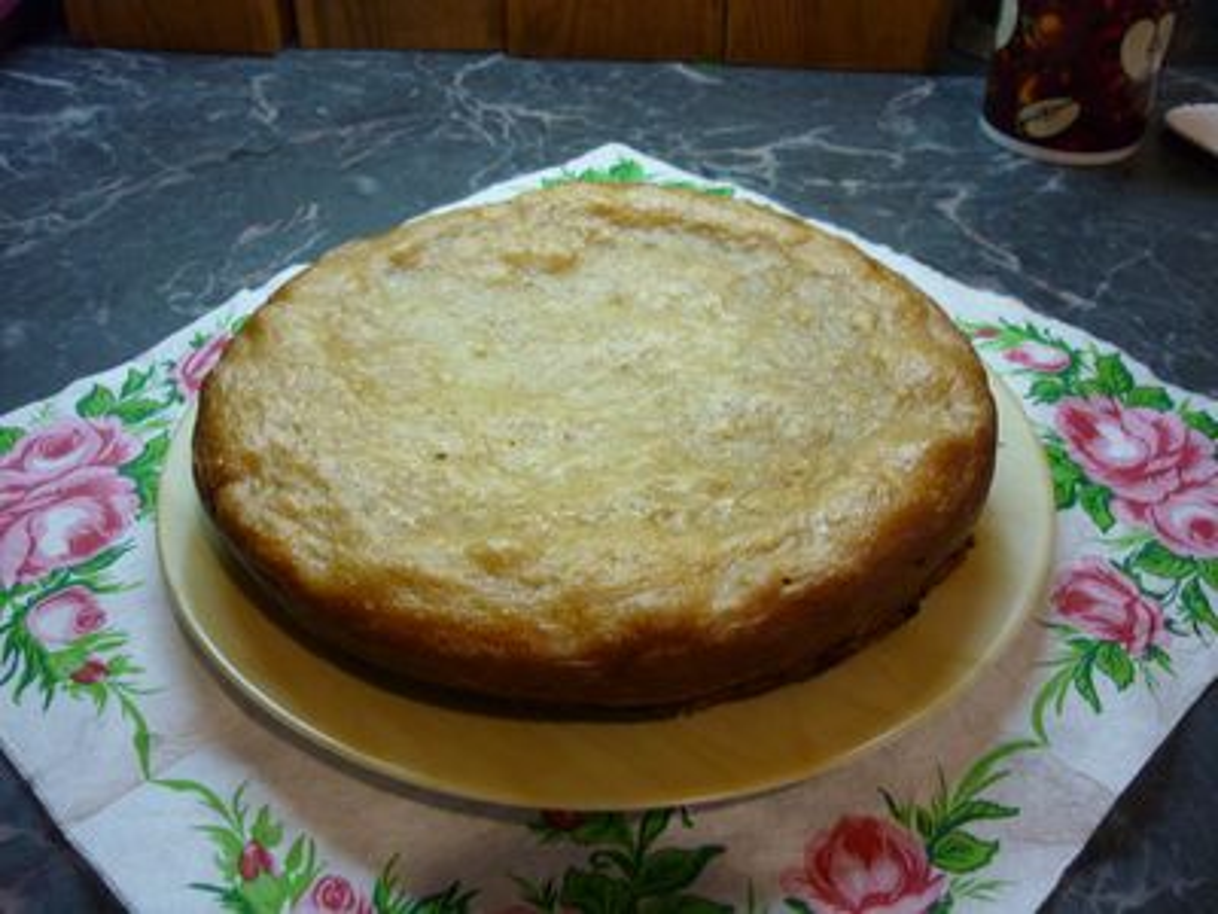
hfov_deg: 55.4
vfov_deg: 42.9
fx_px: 1161
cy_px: 457
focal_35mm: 33
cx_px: 609
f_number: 2.8
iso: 250
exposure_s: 1/30
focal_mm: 5.5
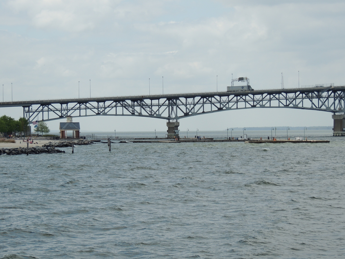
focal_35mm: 121
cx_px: 173
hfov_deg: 16.3
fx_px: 1206
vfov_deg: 12.2
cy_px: 130
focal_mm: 21.4
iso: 100
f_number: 4.2
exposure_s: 1/800
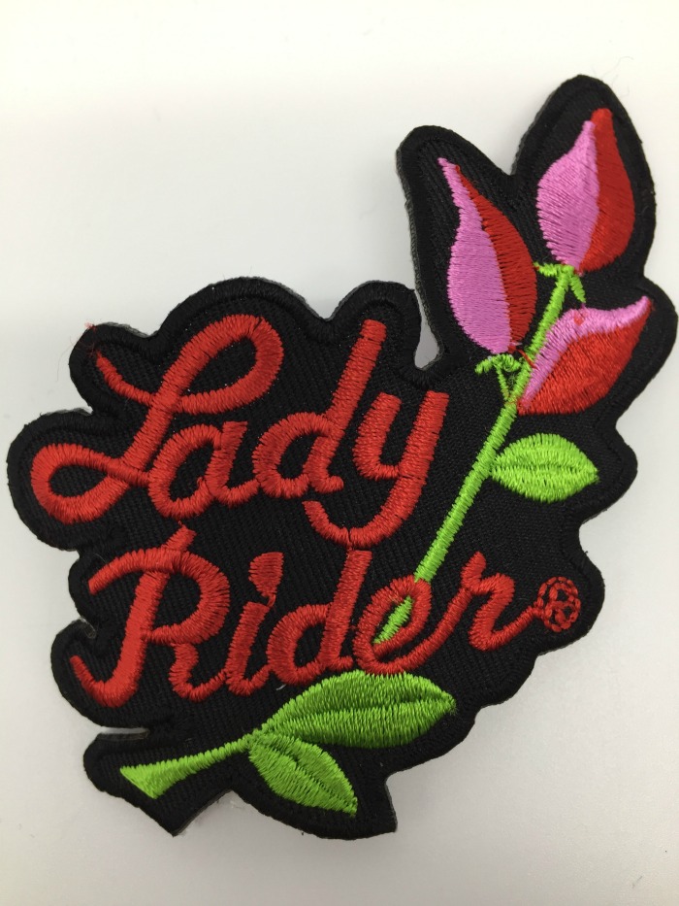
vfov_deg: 61.7
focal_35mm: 29
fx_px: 758
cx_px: 340
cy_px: 453
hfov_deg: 48.2
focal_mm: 4.15
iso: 50
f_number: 2.2
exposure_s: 1/100
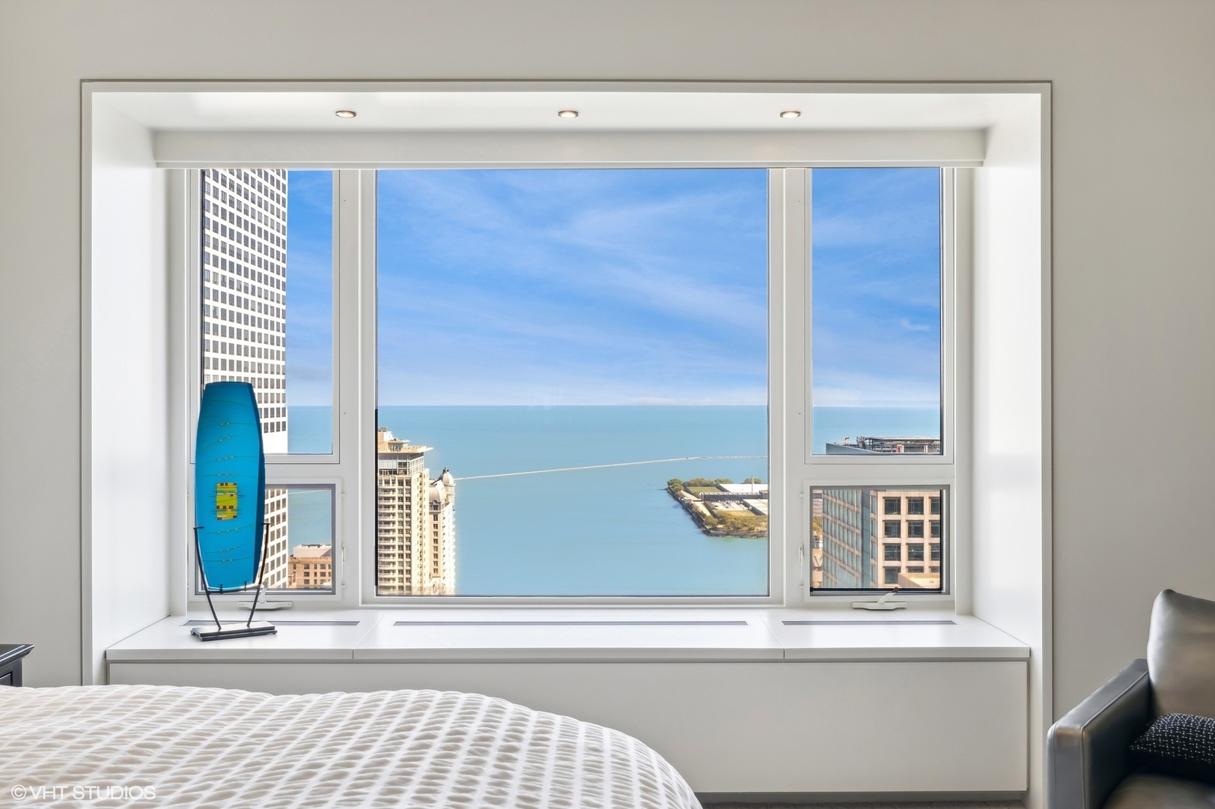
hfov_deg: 57.3
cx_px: 608
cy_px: 404
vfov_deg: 39.9
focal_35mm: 33
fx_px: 1113
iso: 200
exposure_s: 1/30
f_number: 9.5
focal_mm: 22.5
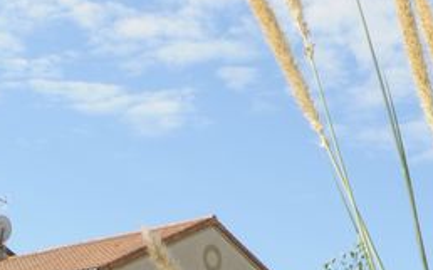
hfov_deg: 17.0
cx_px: 60
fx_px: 1432
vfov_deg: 9.6
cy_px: 651
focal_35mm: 121
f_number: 10
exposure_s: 1/125
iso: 200
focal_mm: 17
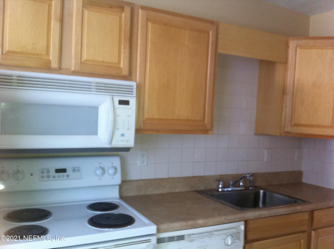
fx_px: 337
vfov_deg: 40.6
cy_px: 124
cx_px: 167
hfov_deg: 52.7
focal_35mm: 35
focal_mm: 3.85
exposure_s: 1/15
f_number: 2.8
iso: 160
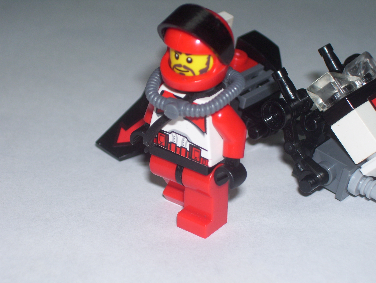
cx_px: 188
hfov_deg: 22.5
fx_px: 946
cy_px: 142
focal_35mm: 87
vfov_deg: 17.0
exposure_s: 1/80
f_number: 4.3
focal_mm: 14.3
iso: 80
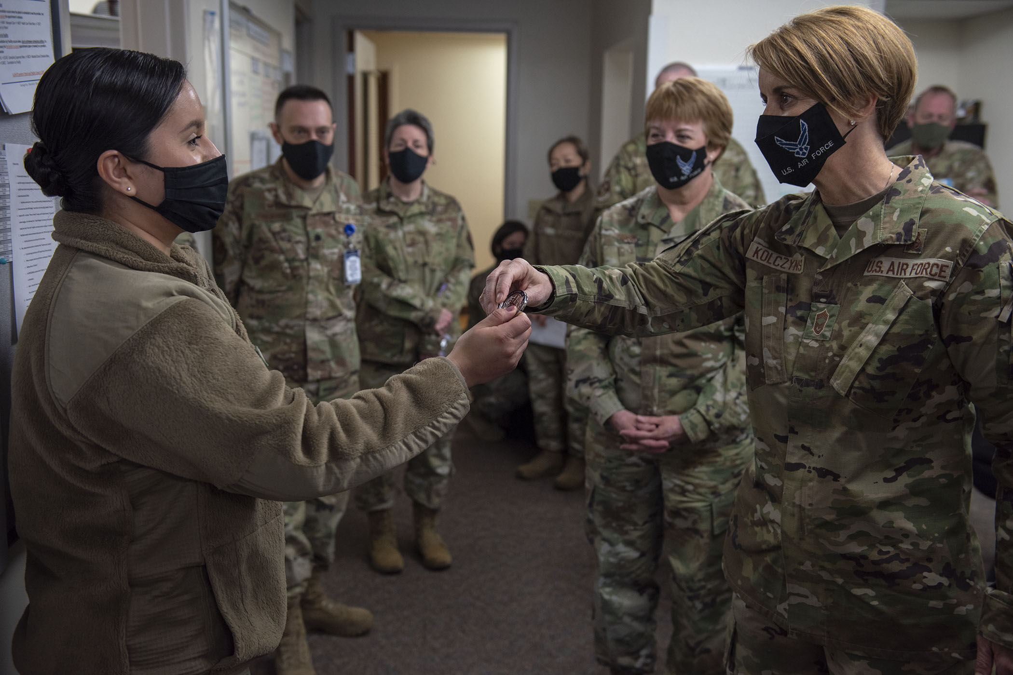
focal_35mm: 38
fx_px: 1069
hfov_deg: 50.7
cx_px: 506
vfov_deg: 35.1
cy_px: 338
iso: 640
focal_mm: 38
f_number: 3.5
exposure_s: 1/125
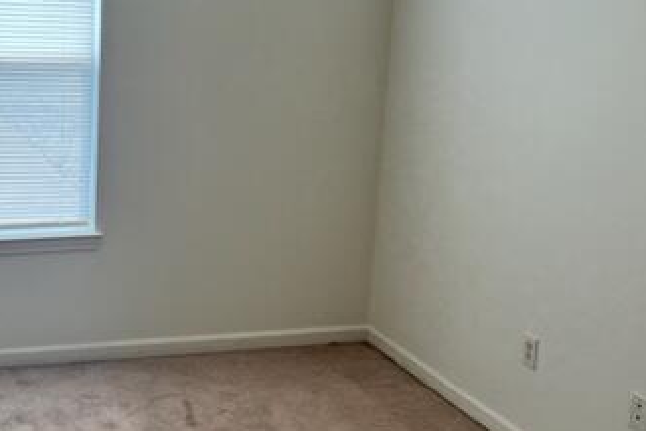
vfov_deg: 25.4
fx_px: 951
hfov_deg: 35.7
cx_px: 91
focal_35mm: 53
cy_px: 138
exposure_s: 1/139
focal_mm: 5.7
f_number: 1.5
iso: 50
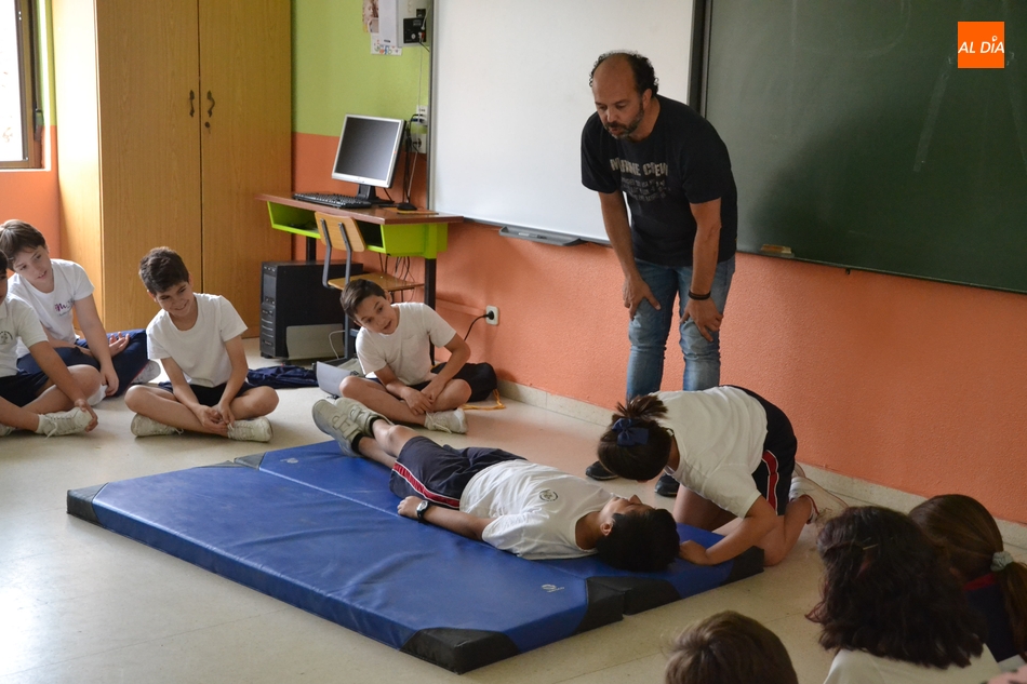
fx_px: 1711
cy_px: 342
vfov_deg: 22.6
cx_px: 514
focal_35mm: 60
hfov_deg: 33.4
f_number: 5.6
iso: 3200
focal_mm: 40
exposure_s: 1/125
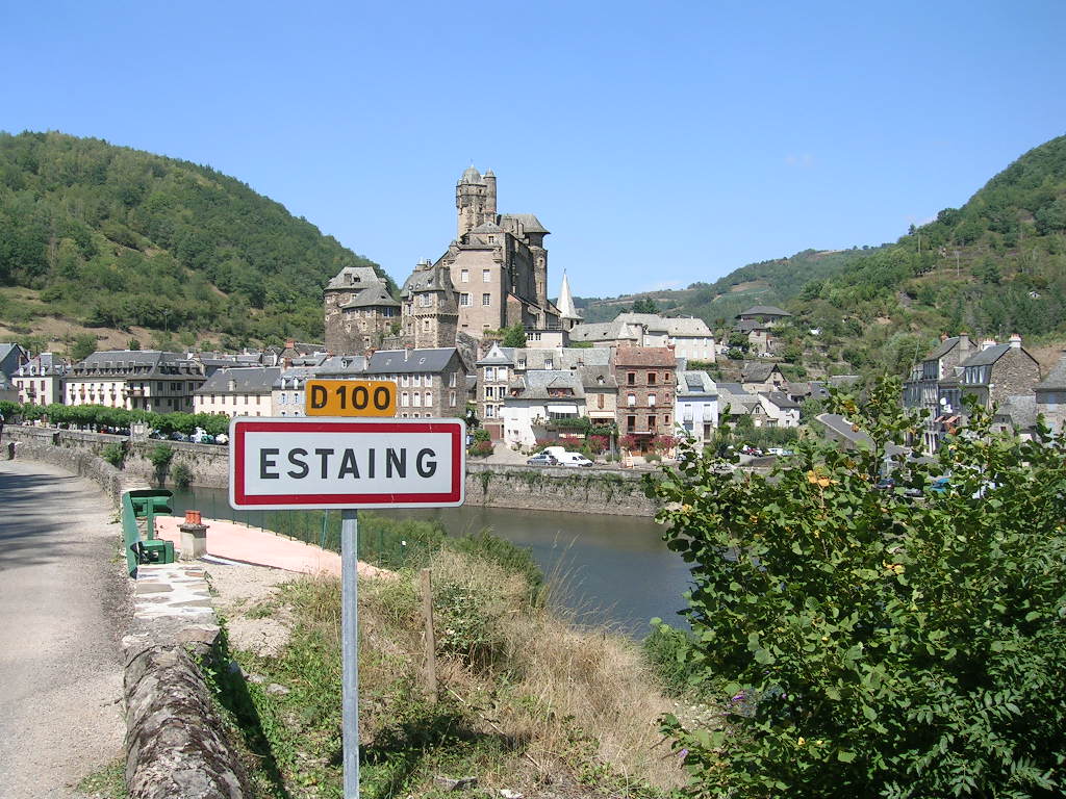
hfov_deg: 52.6
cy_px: 400
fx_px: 1078
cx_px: 533
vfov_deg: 40.7
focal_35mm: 35
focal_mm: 5.4
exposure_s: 1/340
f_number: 4.8
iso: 50
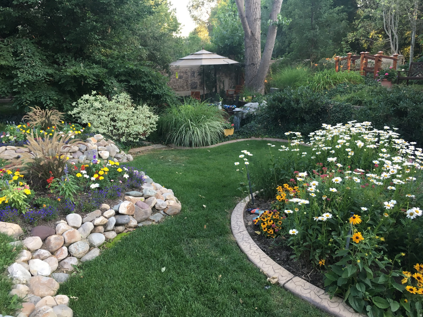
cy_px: 158
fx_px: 354
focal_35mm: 29
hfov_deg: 61.7
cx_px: 212
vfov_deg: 48.2
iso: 25
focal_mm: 4.15
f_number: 2.2
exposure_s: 1/30
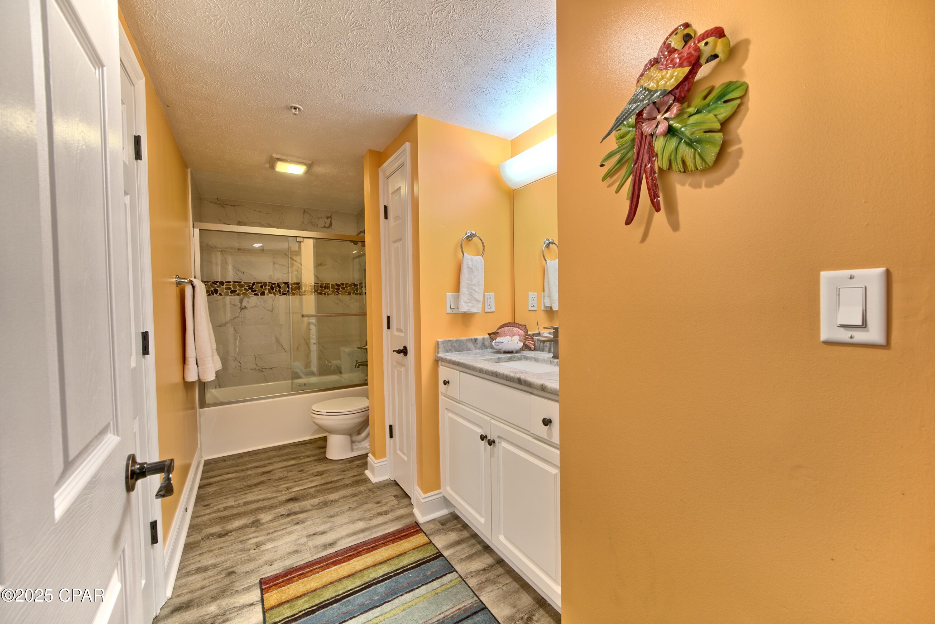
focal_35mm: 13
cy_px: 312
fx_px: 338
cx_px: 468
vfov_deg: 85.5
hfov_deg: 108.3
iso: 500
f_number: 8
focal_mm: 13
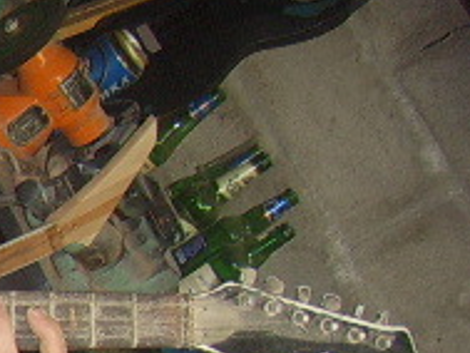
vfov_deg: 13.6
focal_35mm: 105
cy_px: 462
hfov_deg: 16.6
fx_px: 1427
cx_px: -288
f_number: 2.7
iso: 141
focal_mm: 8.13
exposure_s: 1/30
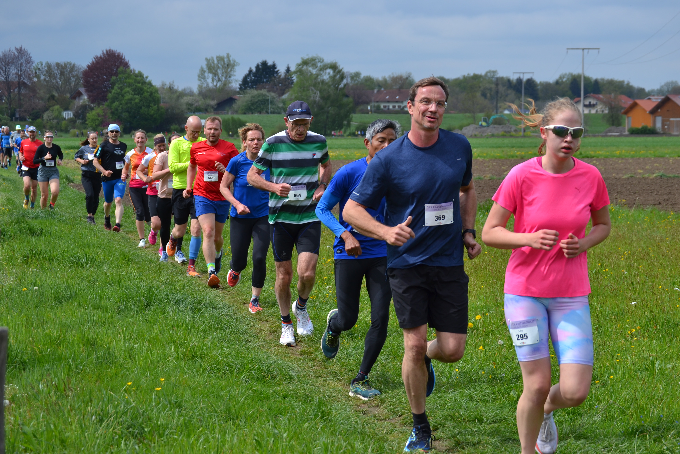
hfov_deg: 19.5
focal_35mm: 105
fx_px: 1983
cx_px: 340
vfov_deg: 13.0
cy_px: 227
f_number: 5.6
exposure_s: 1/500
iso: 110
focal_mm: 70
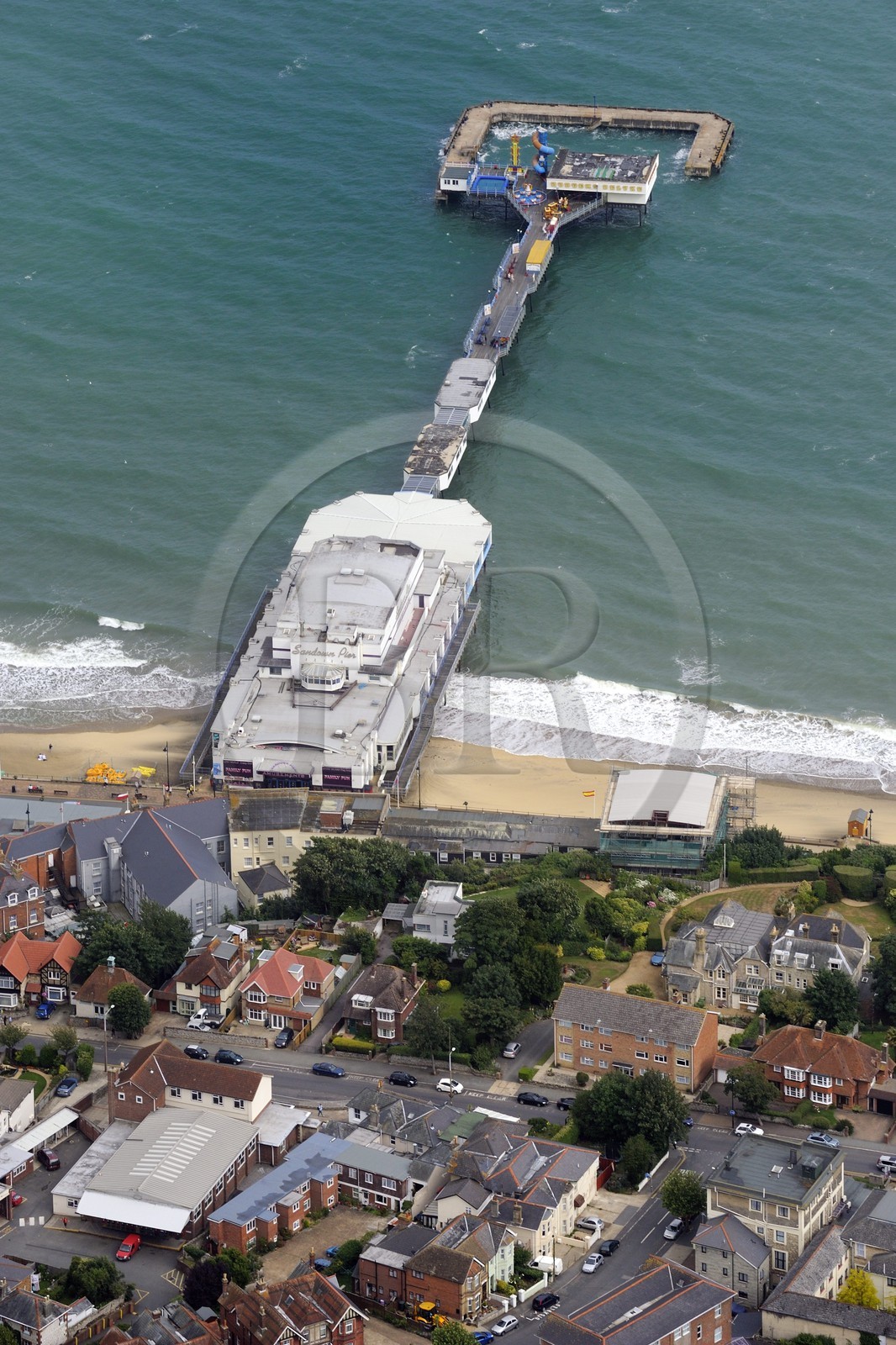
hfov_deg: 7.6
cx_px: 448
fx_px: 6722
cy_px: 672
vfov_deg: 11.4
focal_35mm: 180
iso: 400
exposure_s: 1/800
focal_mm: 180
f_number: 9
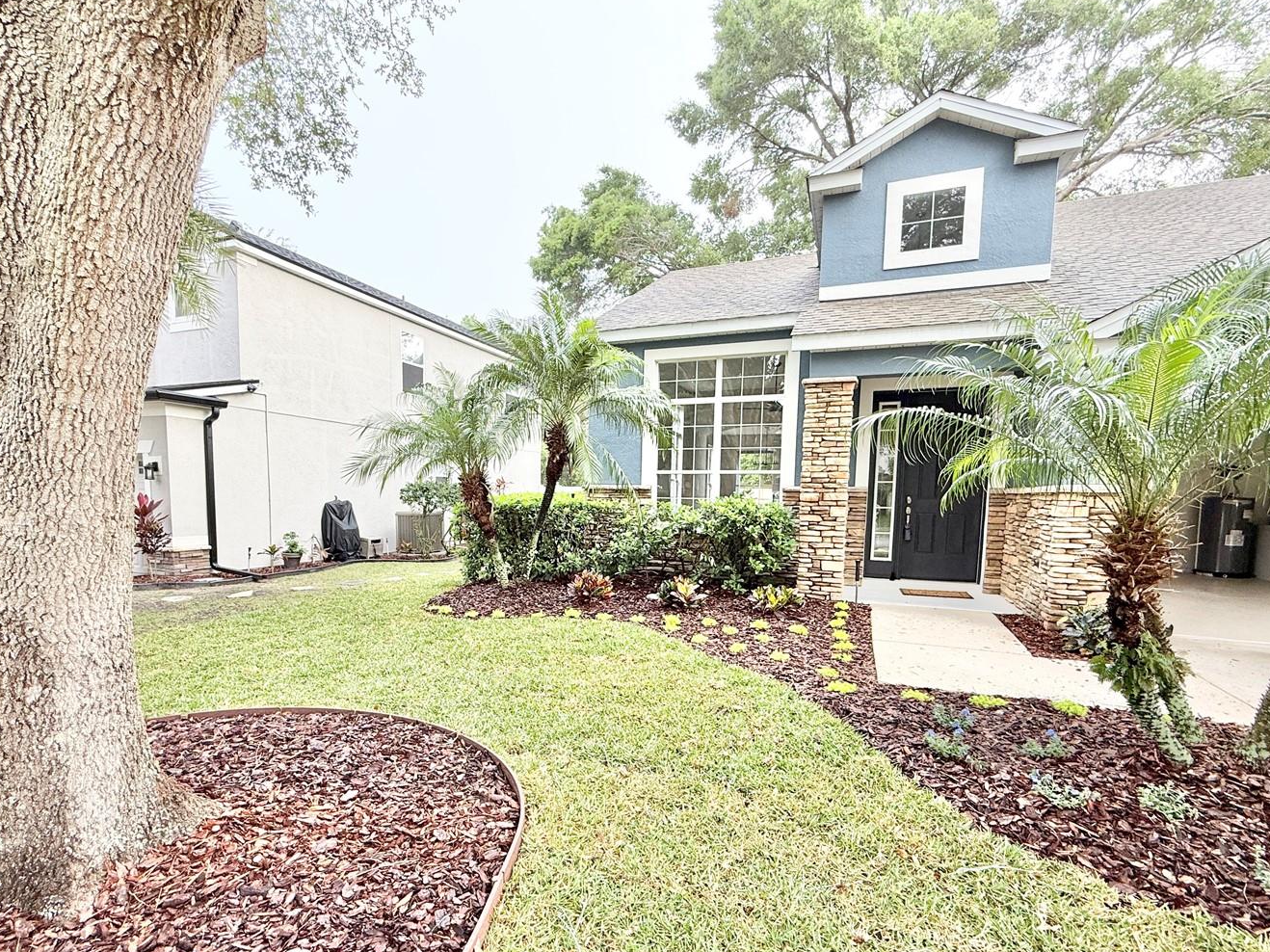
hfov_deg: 91.0
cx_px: 604
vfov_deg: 74.2
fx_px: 624
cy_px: 552
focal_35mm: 17
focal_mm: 2.22
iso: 80
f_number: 2.2
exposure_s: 1/99
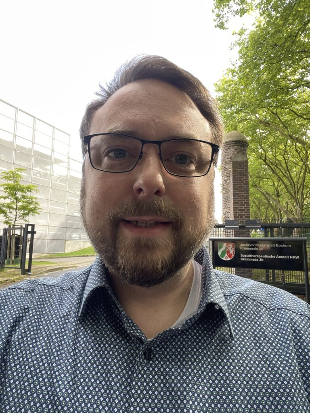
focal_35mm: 23
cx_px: 155
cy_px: 206
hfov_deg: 58.9
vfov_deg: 73.9
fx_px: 275
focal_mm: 2.71
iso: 80
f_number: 2.2
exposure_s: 1/121
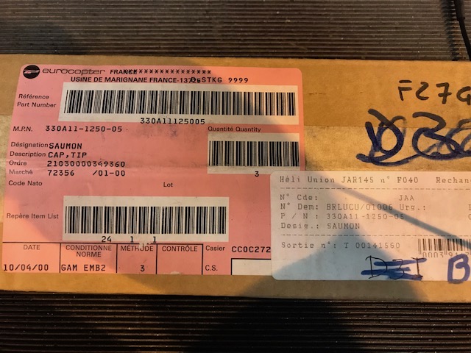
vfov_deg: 49.7
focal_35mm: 28
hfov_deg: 63.4
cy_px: 176
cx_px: 236
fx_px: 381
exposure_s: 1/17
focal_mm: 3.99
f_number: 1.8
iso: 50
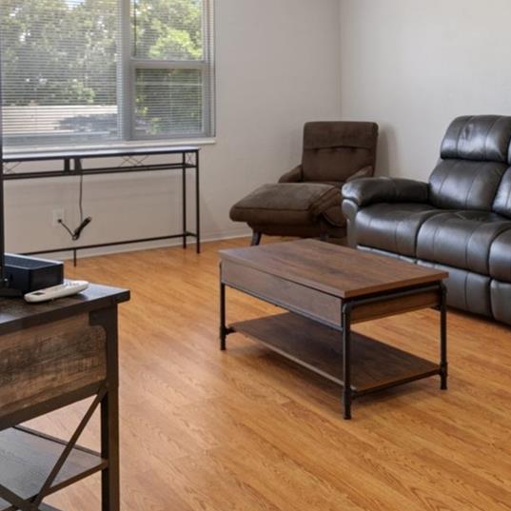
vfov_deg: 38.2
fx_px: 718
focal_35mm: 43
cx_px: 396
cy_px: 127
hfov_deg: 38.0
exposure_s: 1/1.67
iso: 320
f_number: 8
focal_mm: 17
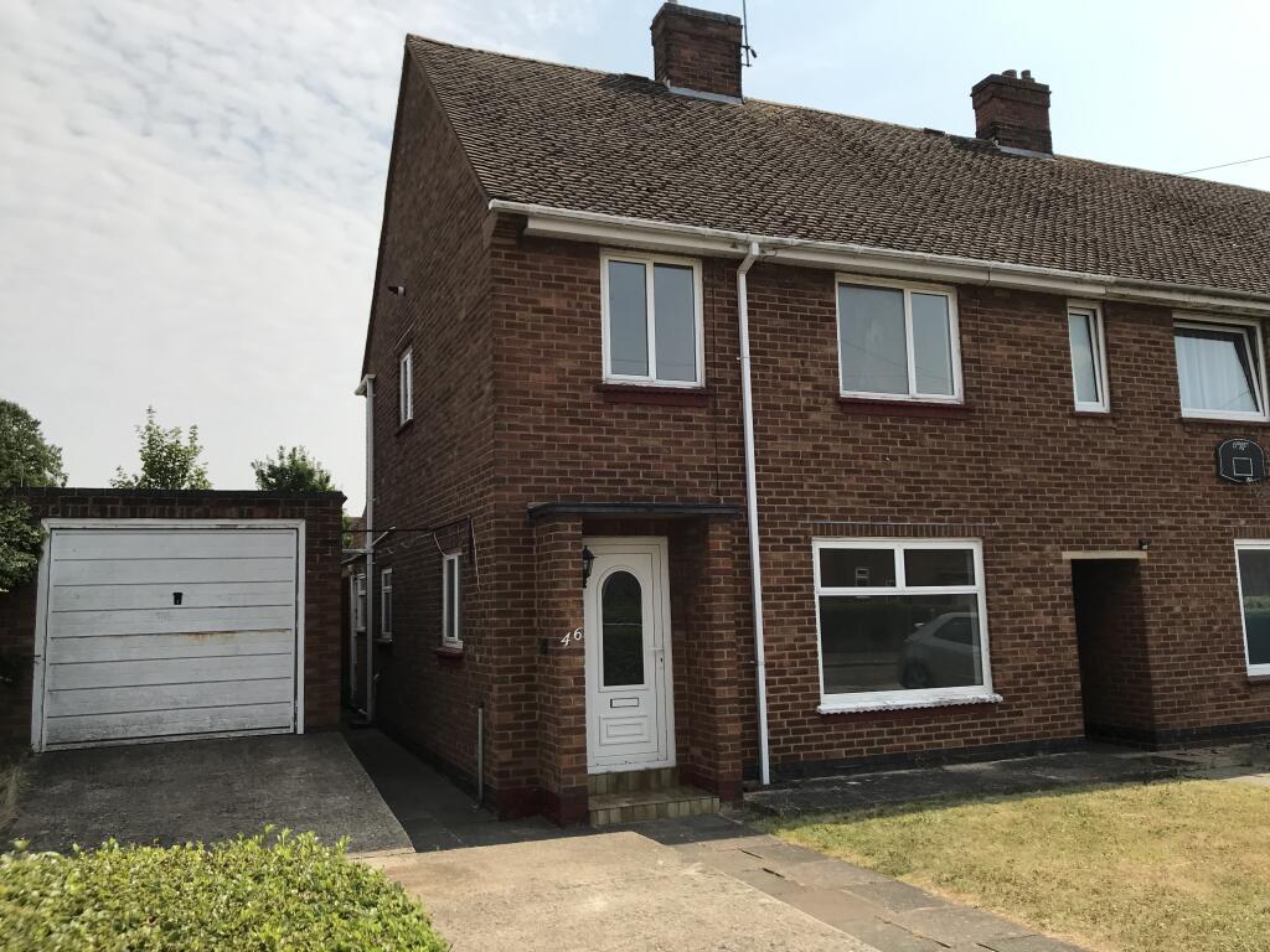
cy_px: 476
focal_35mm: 28
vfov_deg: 49.7
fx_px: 1027
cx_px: 635
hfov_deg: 63.4
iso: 20
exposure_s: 1/3195
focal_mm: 3.99
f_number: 1.8
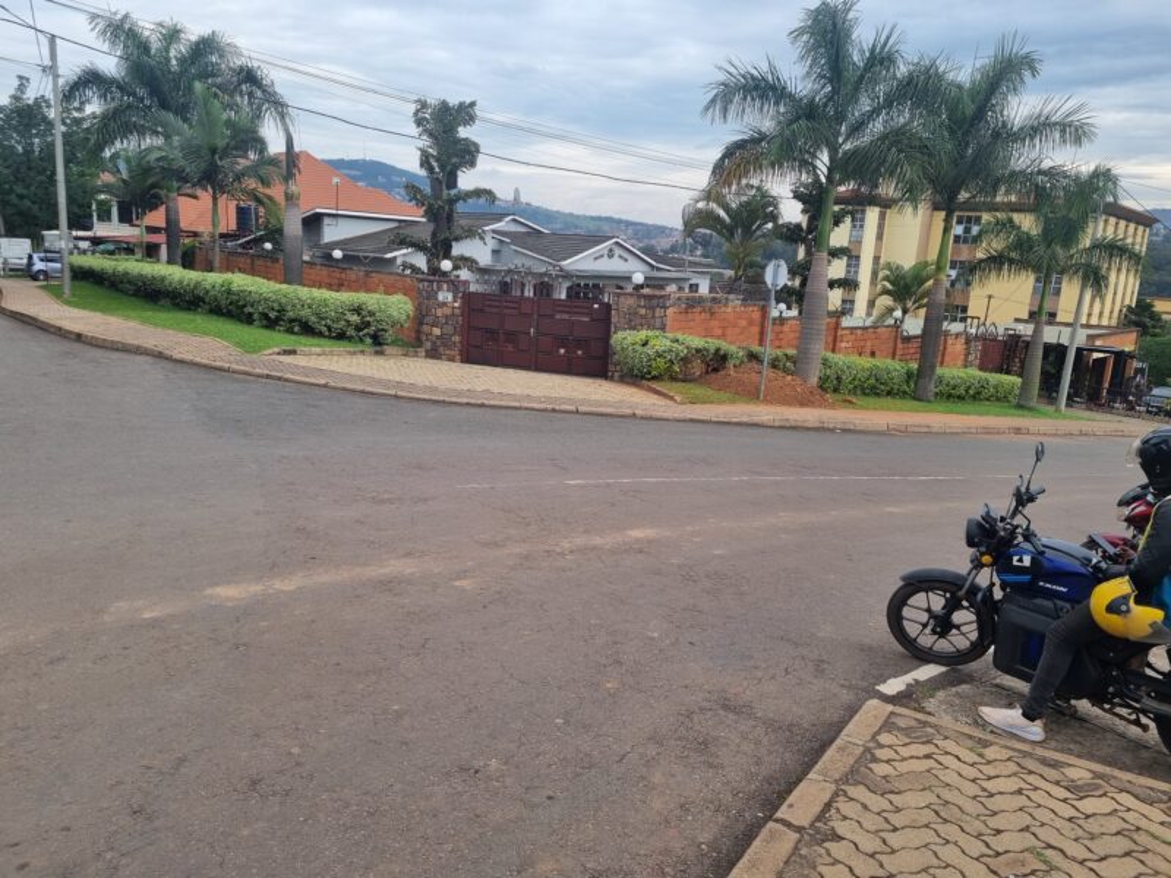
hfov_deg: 67.3
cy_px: 439
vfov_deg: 53.1
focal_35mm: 26
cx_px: 586
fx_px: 880
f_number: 1.8
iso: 50
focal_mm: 5.4
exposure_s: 1/958
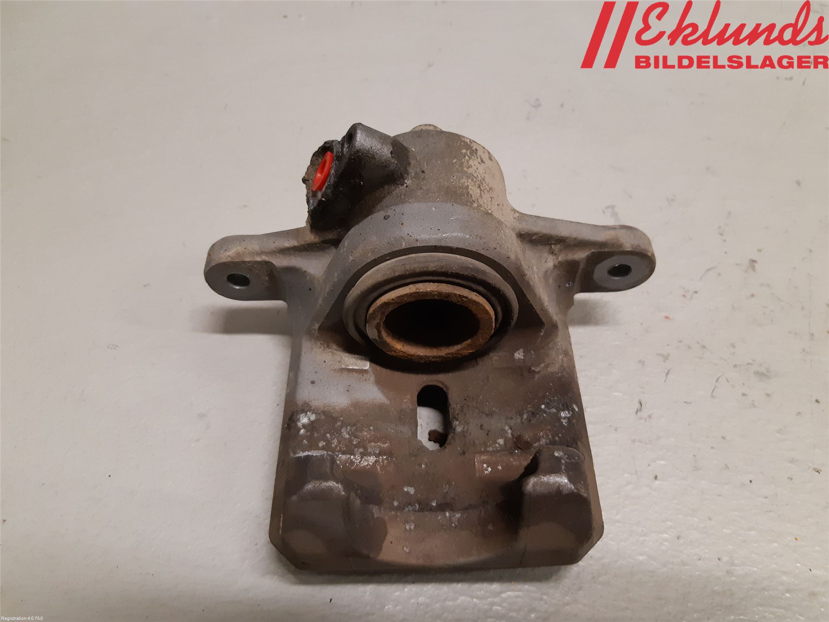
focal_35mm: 26
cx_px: 414
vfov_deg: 53.1
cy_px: 311
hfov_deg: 67.3
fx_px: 623
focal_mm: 3.93
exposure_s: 1/50
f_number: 1.7
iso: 250
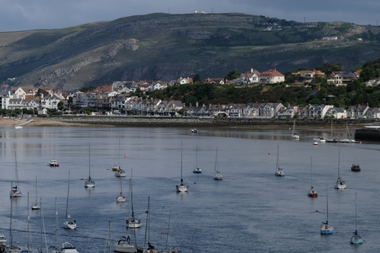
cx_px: 94
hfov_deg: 9.5
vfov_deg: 6.4
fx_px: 2280
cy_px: 84
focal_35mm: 216
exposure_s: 1/750
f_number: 8
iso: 160
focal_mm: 70
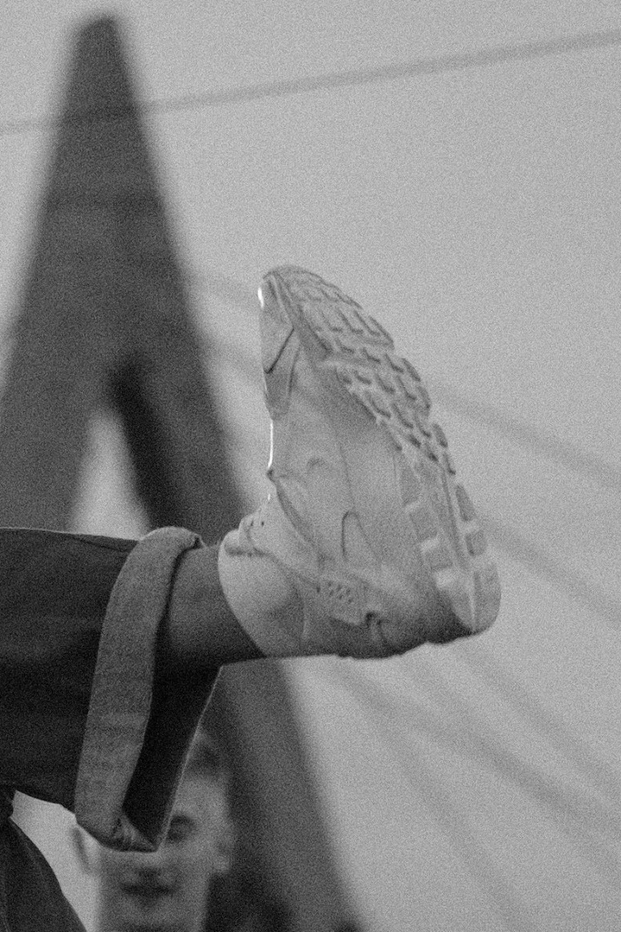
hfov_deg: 5.1
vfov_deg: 7.6
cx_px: -5
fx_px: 6910
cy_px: 1214
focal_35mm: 267
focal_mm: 50
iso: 4000
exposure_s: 1/640
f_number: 2
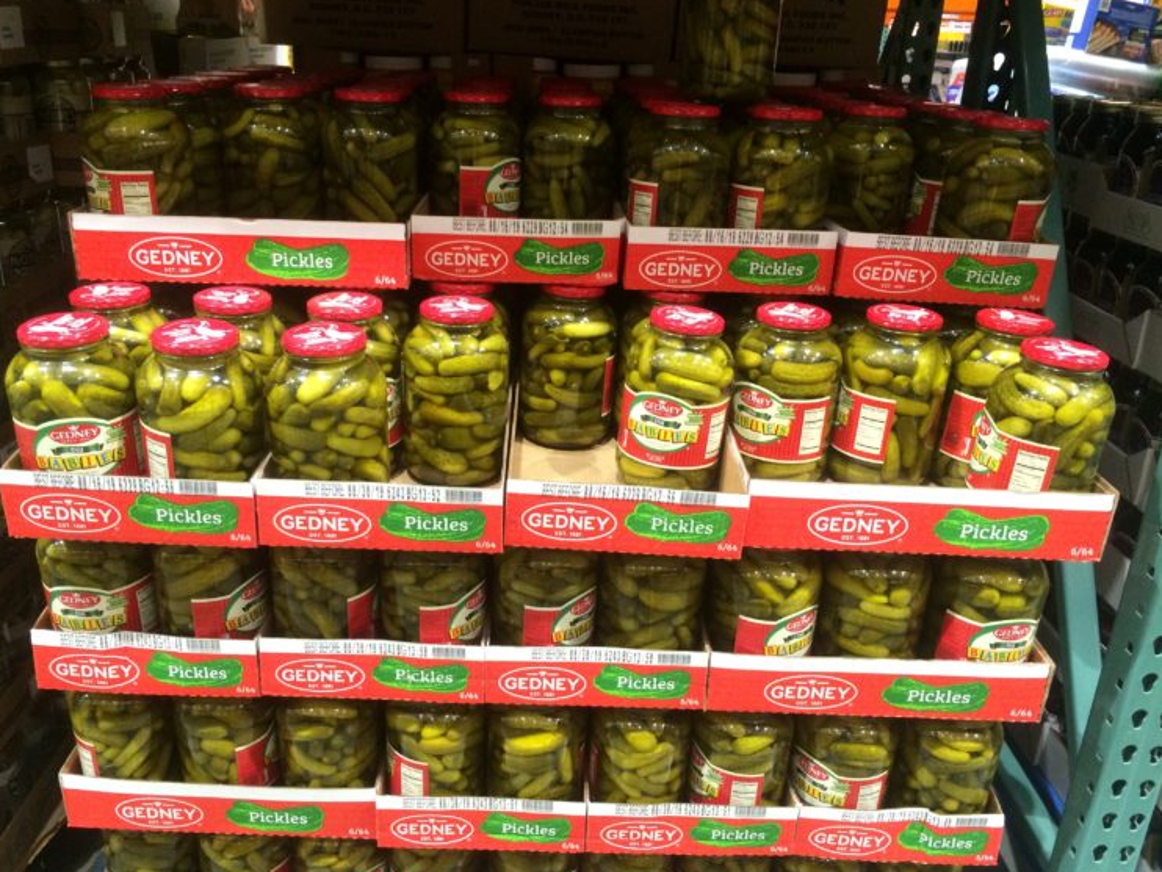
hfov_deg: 59.9
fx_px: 1007
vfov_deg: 46.8
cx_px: 564
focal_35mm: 30
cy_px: 440
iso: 250
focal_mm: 4.15
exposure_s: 1/33
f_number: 2.2
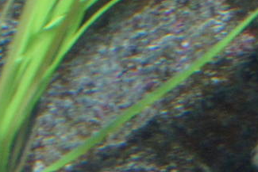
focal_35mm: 406
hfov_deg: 4.9
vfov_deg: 3.4
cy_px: -198
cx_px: -329
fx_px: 2914
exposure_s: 1/15
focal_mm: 55
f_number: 4
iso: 1600
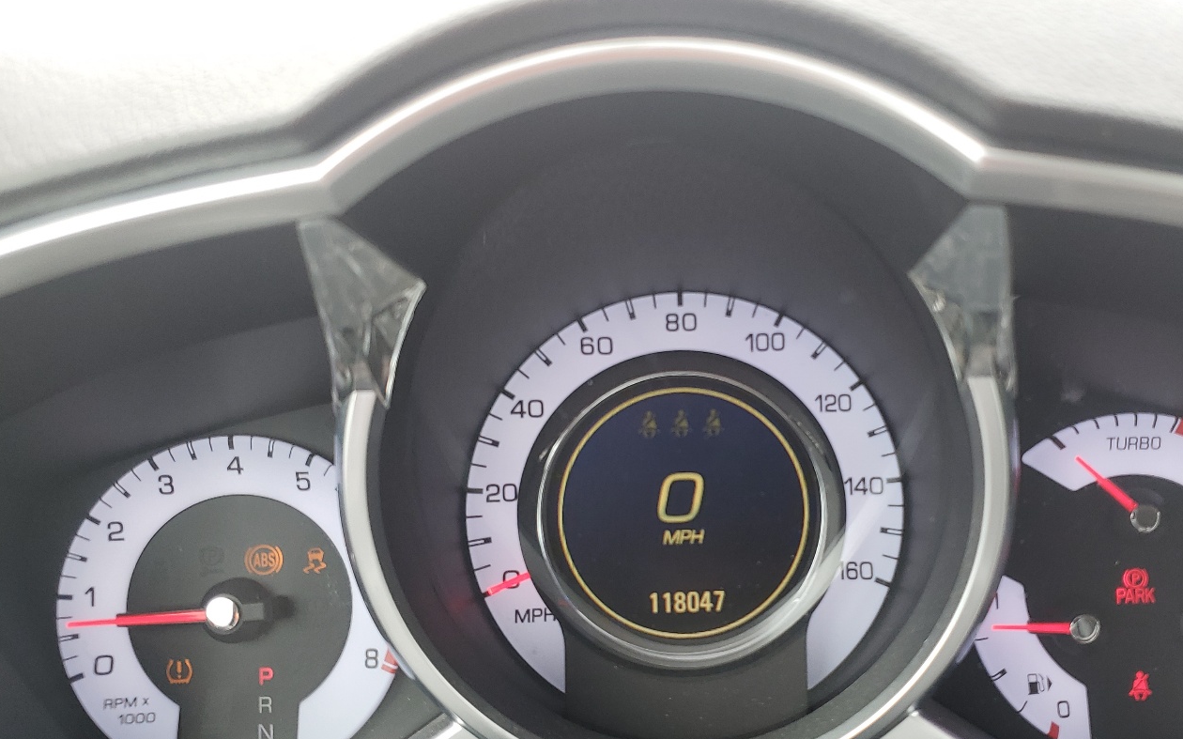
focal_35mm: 35
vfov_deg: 36.2
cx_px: 708
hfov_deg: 54.9
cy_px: 415
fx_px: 1128
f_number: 1.5
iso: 50
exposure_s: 1/141
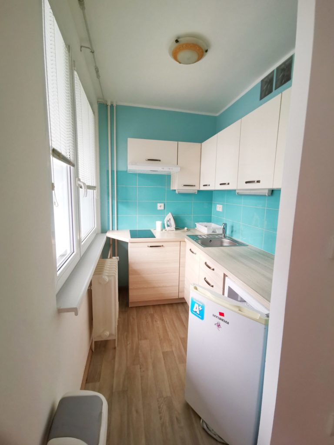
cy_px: 222
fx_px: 206
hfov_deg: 78.1
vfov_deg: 94.5
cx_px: 167
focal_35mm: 16
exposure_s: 1/50
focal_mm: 2.35
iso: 400
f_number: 2.2
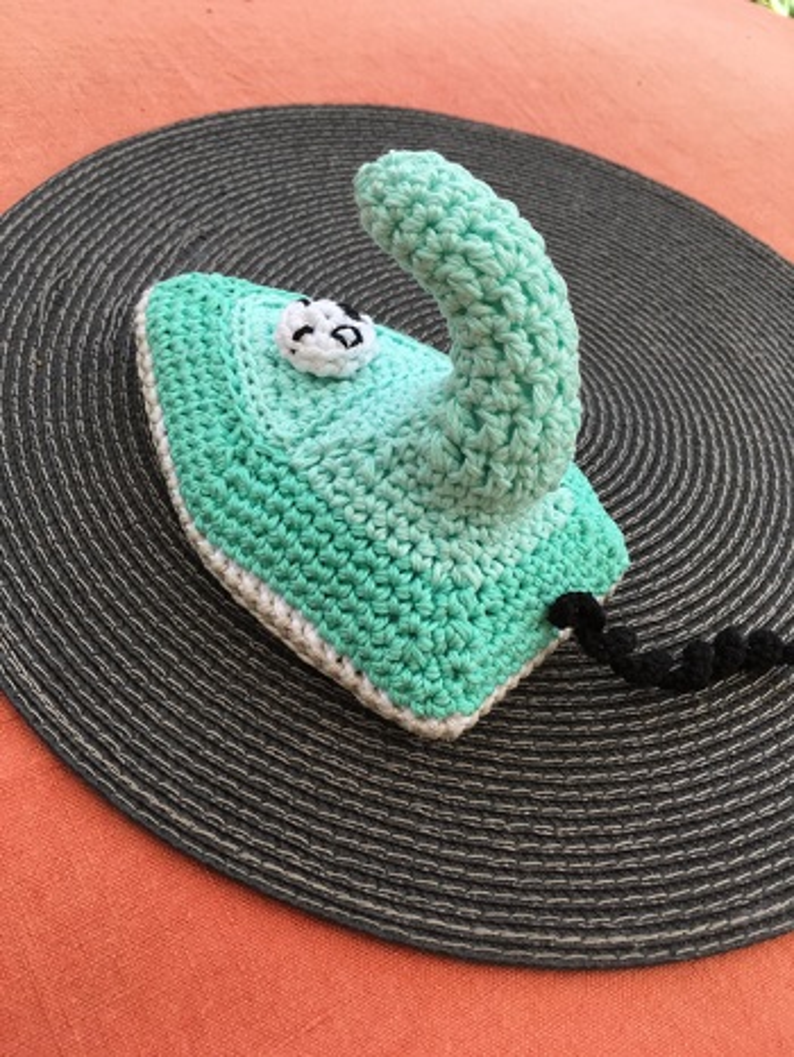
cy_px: 528
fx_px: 886
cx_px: 397
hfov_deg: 48.3
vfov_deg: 61.6
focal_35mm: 29
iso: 25
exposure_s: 1/161
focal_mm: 4.15
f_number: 2.2
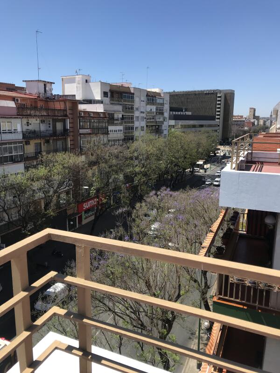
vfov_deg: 63.4
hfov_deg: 49.7
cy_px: 186
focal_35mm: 28
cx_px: 140
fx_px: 302
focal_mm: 3.99
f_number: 1.8
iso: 20
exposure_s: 1/1808
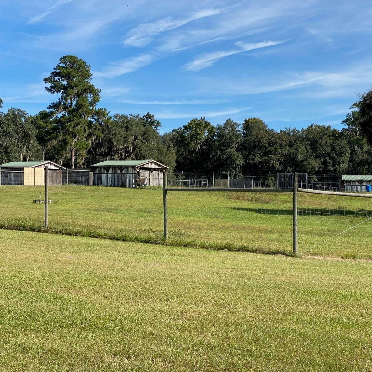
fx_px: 754
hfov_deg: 27.7
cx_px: 194
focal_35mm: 62
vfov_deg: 27.7
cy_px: 187
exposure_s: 1/1597
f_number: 2
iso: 20
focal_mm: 6
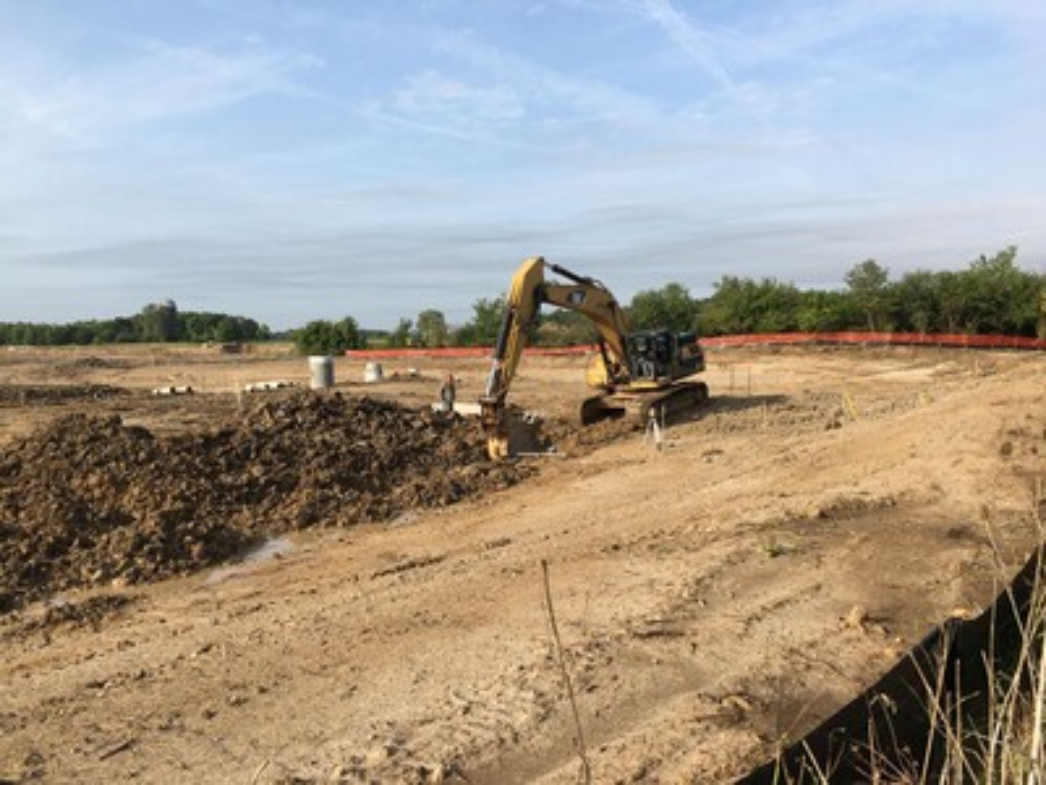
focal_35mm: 29
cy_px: 392
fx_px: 876
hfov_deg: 61.7
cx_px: 523
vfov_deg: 48.2
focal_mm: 4.15
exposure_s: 1/1099
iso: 25
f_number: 2.2
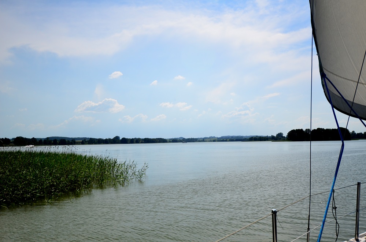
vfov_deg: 39.8
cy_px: 121
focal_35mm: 33
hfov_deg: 57.3
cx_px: 183
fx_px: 335
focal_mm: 22
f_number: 4
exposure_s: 1/8000
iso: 400
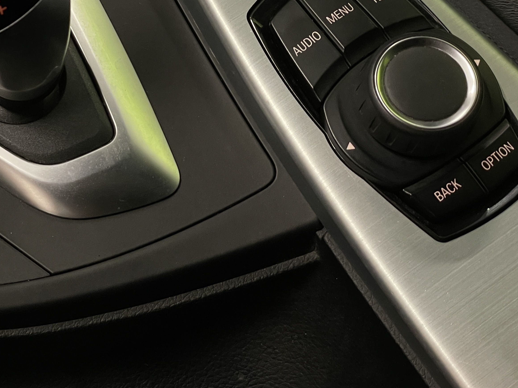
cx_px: 104
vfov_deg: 16.3
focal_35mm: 90
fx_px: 1347
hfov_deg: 21.5
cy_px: 78
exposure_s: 1/50
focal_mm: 6
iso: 200
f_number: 2
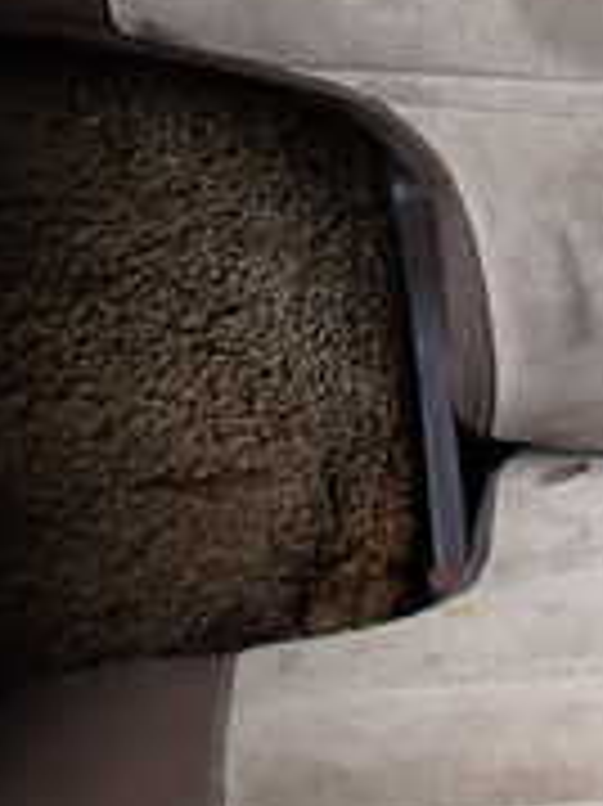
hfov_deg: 15.9
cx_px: 945
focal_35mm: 84
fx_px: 1953
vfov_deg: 22.1
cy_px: 874
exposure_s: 1/100
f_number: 2
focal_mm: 4.5
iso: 100
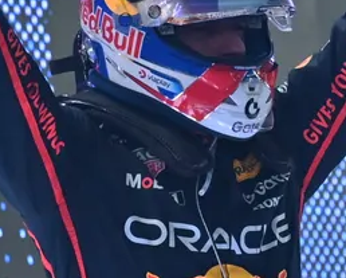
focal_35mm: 458
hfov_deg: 4.2
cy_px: 453
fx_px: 4695
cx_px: 362
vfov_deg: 3.4
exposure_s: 1/500
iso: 5000
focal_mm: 70
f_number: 2.8
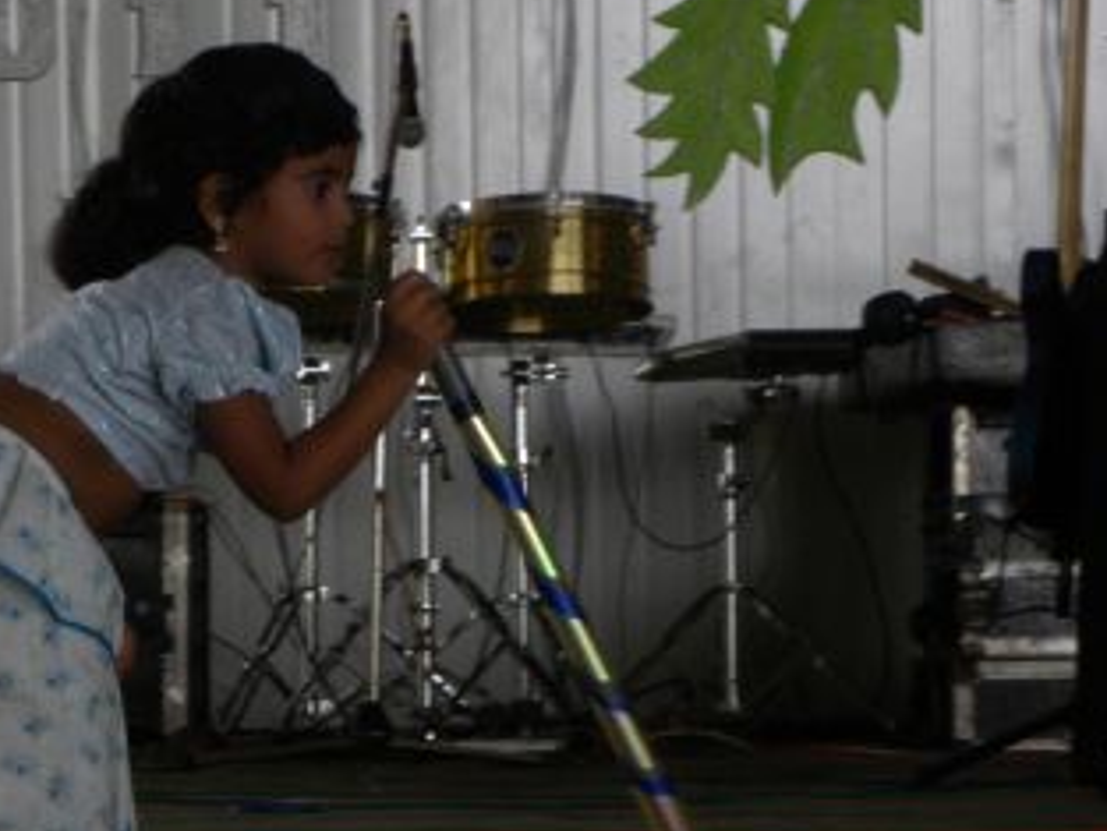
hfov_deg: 12.1
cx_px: 286
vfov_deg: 9.1
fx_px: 5215
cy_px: 513
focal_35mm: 163
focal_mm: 15.1
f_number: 8
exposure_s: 1/53.1
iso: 168
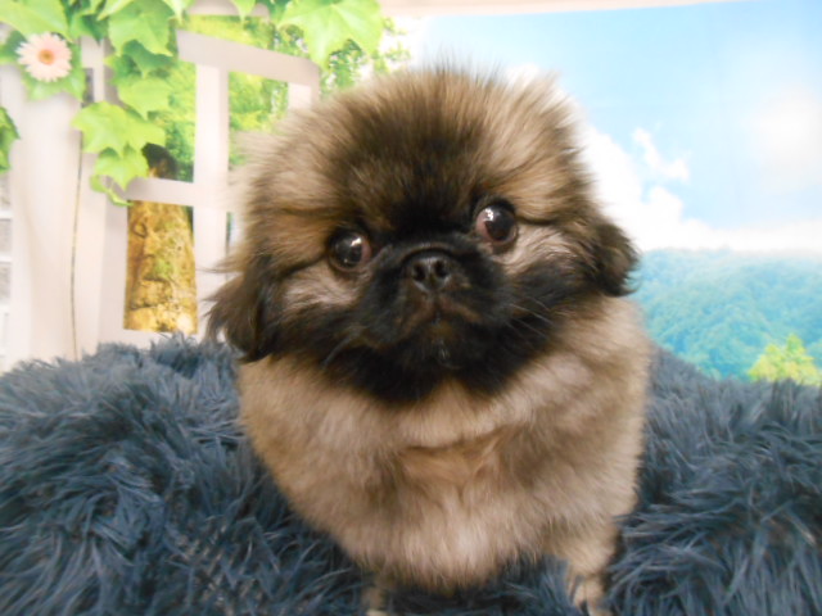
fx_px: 617
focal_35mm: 26
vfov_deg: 53.1
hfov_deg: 67.3
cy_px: 308
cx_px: 411
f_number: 3.5
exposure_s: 1/25
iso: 800
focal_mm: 4.6
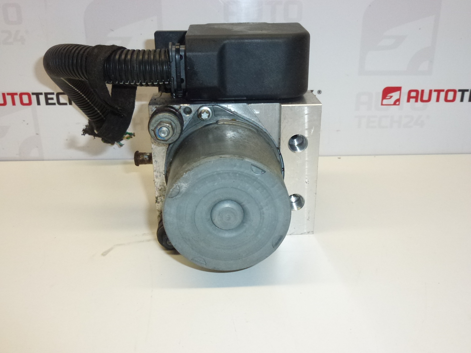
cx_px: 236
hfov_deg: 55.4
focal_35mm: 33
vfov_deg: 42.9
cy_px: 176
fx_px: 449
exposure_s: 1/200
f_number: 3.6
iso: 400
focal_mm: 5.9
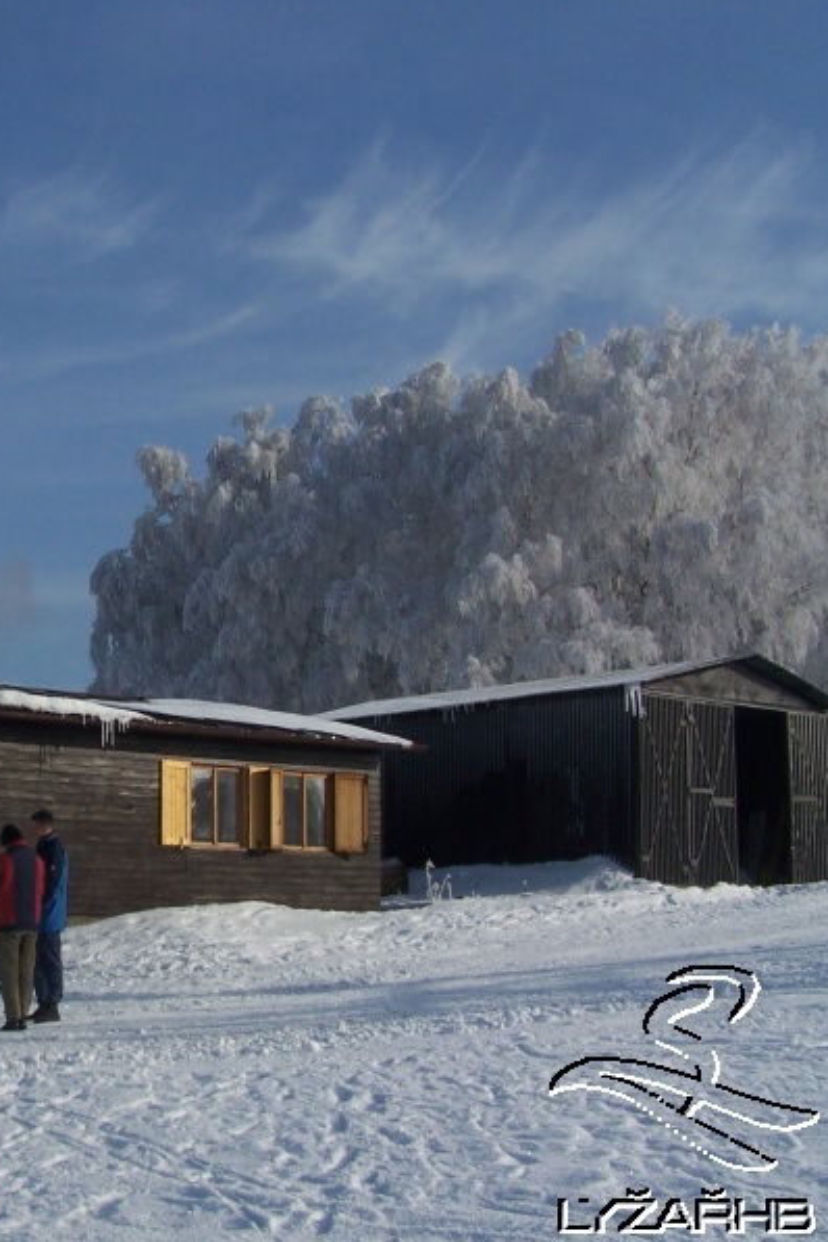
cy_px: 620
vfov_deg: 37.5
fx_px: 1828
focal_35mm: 53
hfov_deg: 24.4
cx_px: 2
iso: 80
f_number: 5.6
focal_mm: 6.3
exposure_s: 1/750
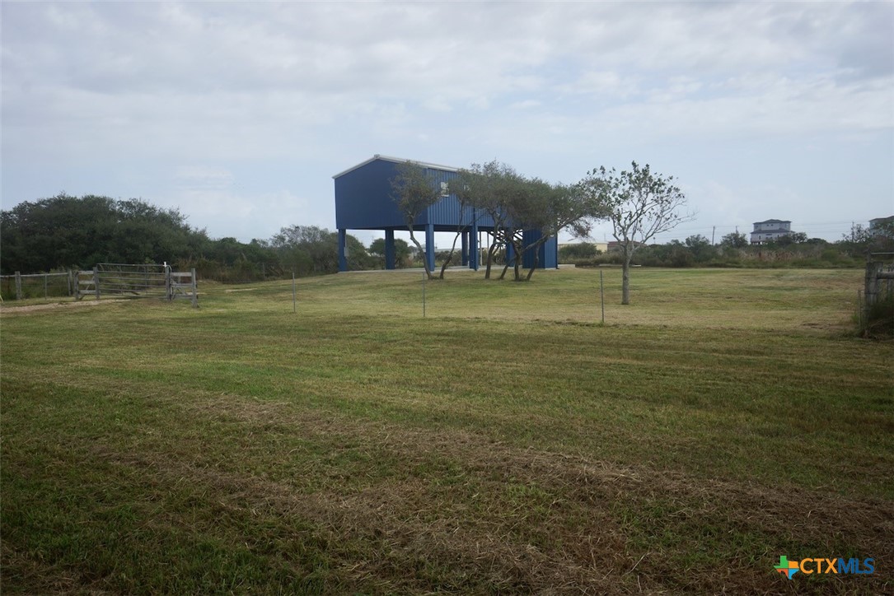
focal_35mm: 27
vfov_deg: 48.0
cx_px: 447
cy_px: 298
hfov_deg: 67.4
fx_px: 671
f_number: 11
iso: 100
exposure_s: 1/100
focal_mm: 18
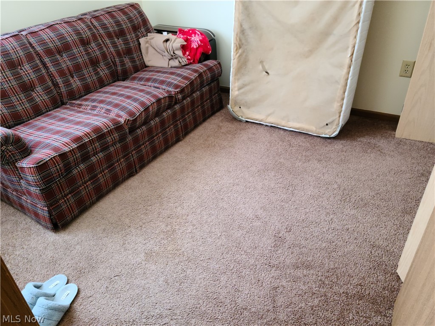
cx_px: 218
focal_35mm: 28
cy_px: 163
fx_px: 352
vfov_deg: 49.7
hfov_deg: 63.4
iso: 400
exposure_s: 1/40
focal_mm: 5.9
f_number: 2
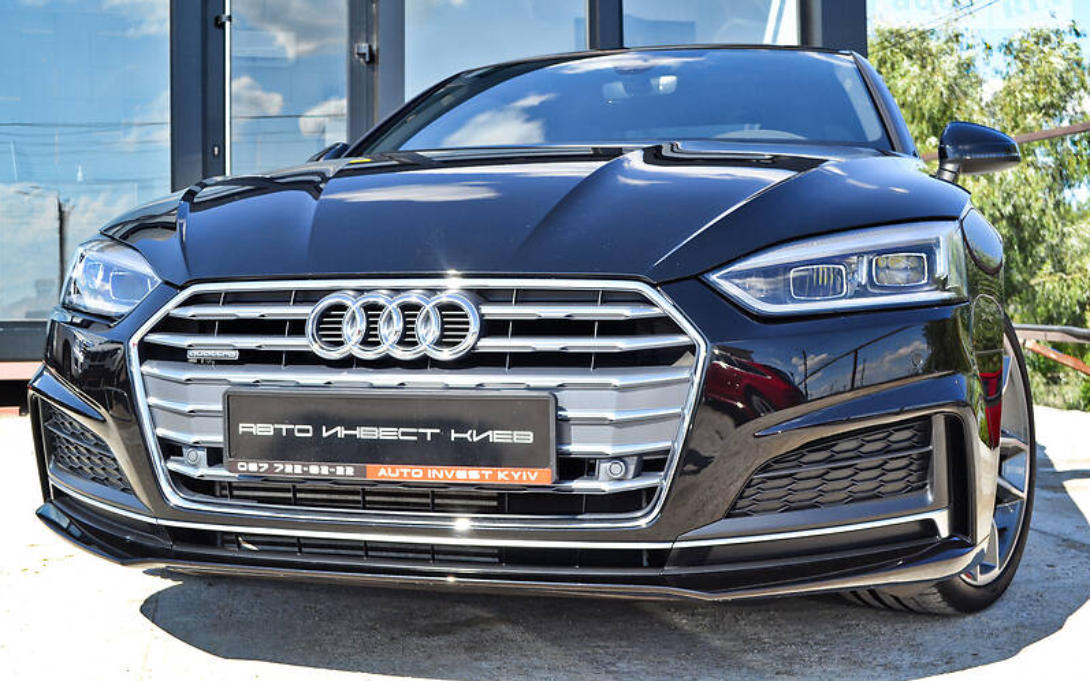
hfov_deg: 44.8
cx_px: 546
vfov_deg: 28.9
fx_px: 1322
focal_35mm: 45
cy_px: 318
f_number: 6.3
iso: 100
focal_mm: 29
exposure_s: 1/125
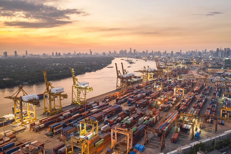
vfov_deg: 46.4
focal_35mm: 28
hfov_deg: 65.5
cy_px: 77
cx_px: 116
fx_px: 180
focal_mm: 10.26
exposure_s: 1/2
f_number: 2.8
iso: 100
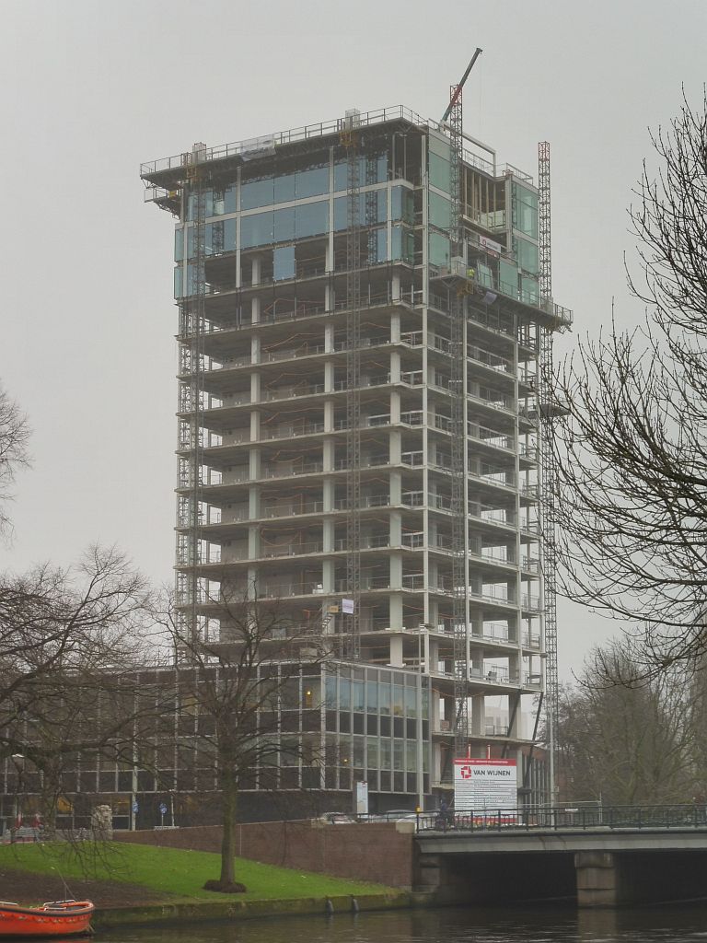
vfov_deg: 24.7
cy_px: 472
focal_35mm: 79
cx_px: 354
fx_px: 2151
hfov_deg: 18.7
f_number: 5.1
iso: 125
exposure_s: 1/60
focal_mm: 14.2
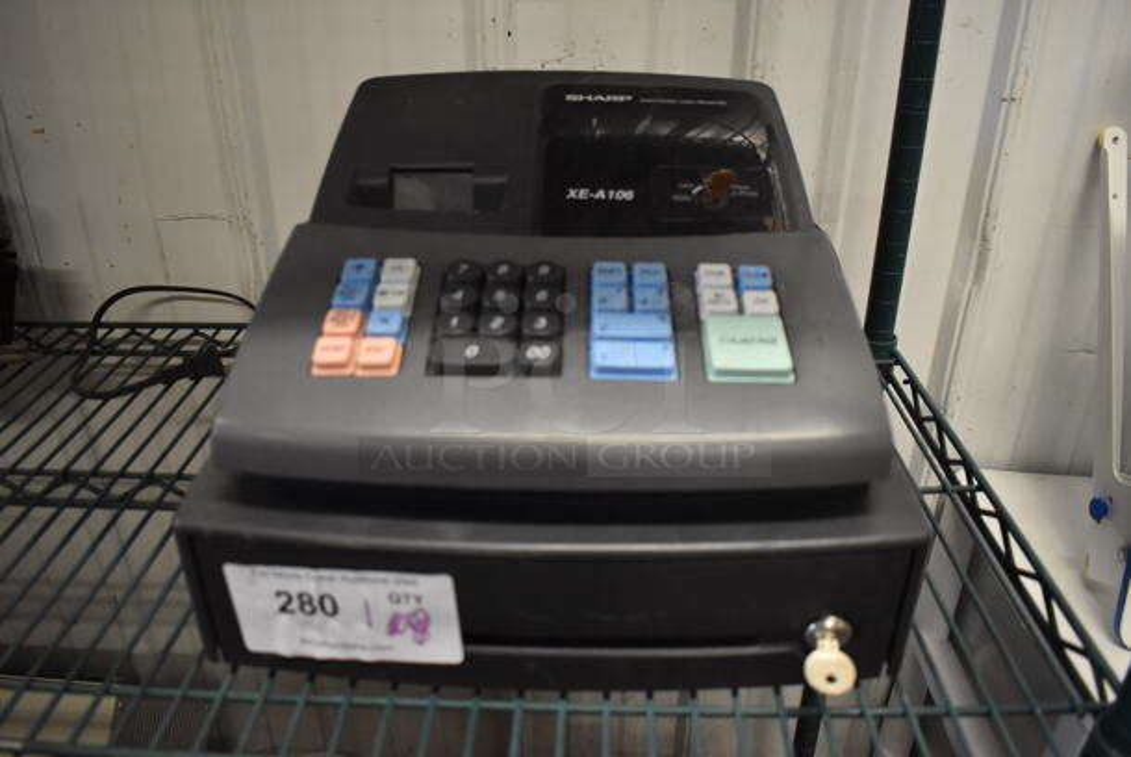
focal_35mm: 27
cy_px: 378
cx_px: 566
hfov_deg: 67.3
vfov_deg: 48.0
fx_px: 849
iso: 2800
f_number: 3.5
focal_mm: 18
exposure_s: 1/125
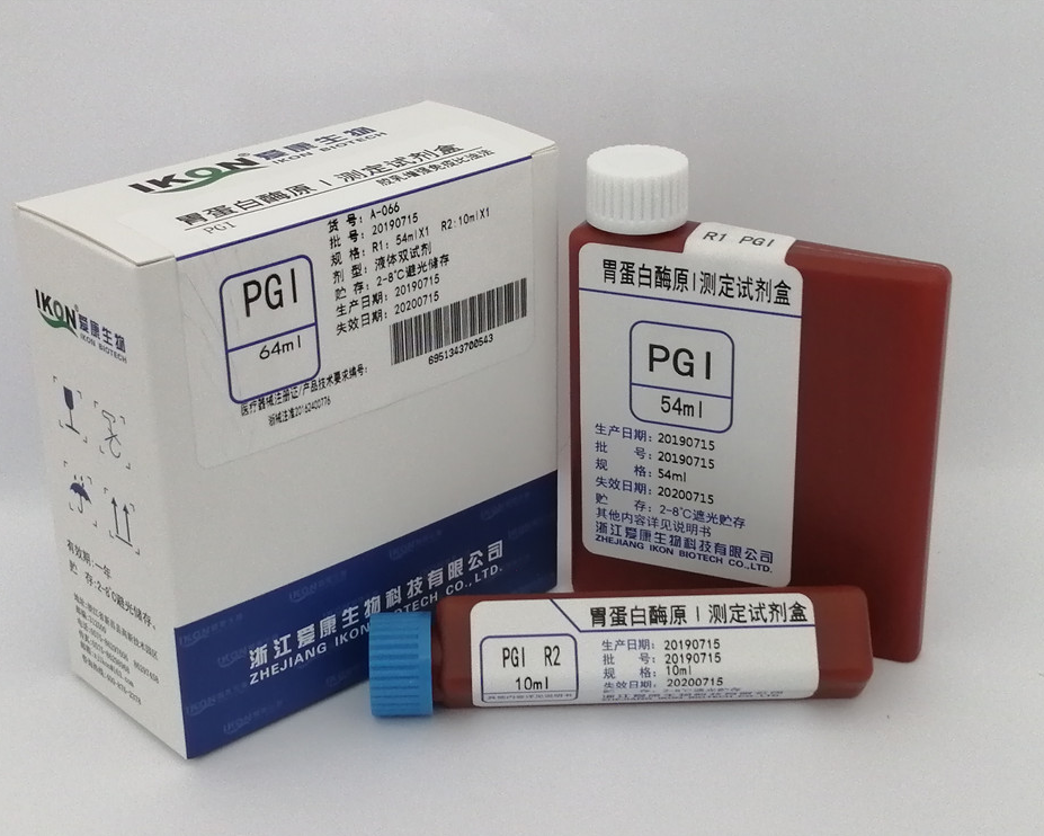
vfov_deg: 25.4
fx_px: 1854
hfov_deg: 31.4
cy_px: 417
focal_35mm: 60
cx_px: 502
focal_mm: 3.64
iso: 100
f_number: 1.8
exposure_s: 1/30
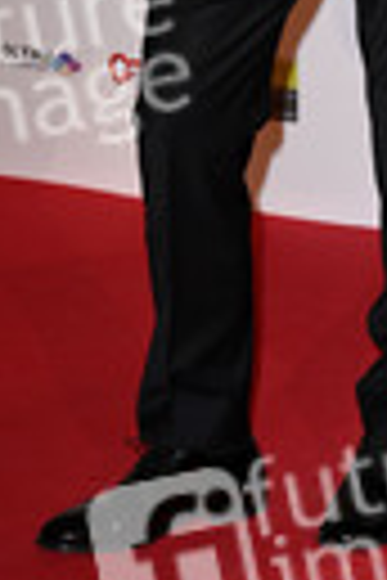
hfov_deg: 6.3
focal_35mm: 217
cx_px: 450
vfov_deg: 9.3
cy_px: -139
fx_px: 3499
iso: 1250
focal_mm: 70
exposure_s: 1/160
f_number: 5.6
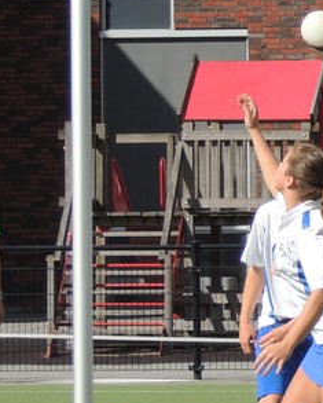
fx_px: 4271
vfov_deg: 5.4
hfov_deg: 4.3
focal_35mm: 358
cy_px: 160
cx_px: 657
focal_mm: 18.7
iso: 100
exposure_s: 1/800
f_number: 4.2
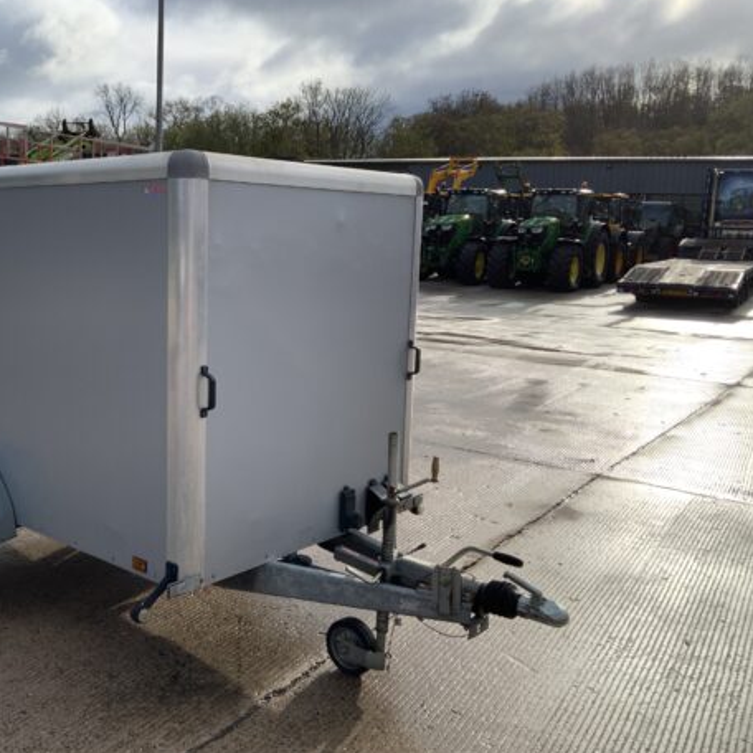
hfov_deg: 45.2
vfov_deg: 46.0
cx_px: 238
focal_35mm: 36
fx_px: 886
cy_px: 378
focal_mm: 3
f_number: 1.8
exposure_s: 1/1534
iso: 16
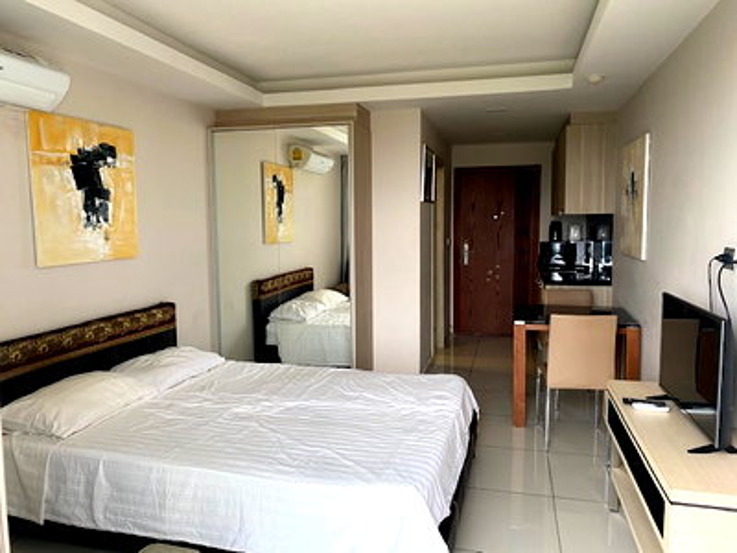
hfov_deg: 67.3
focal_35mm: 26
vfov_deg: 53.1
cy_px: 276
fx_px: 554
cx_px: 368
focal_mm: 4.25
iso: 125
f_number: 1.8
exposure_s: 1/94
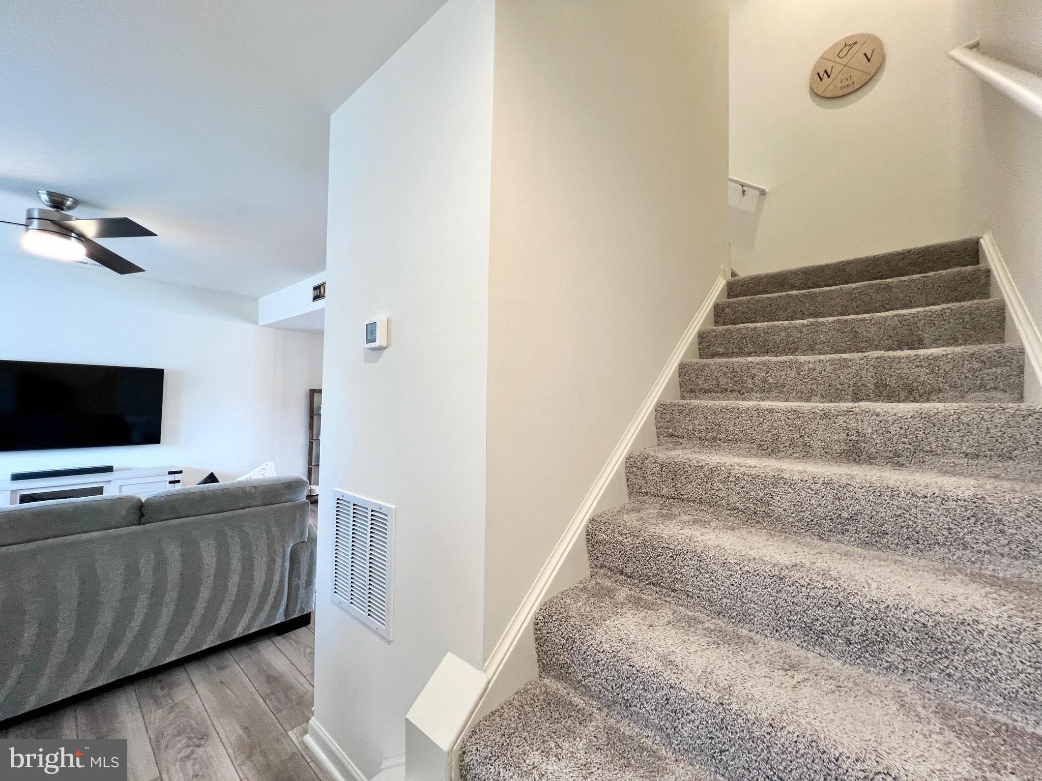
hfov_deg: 106.2
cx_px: 521
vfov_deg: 89.9
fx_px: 391
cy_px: 390
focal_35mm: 13
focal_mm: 1.57
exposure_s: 1/60
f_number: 1.8
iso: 125
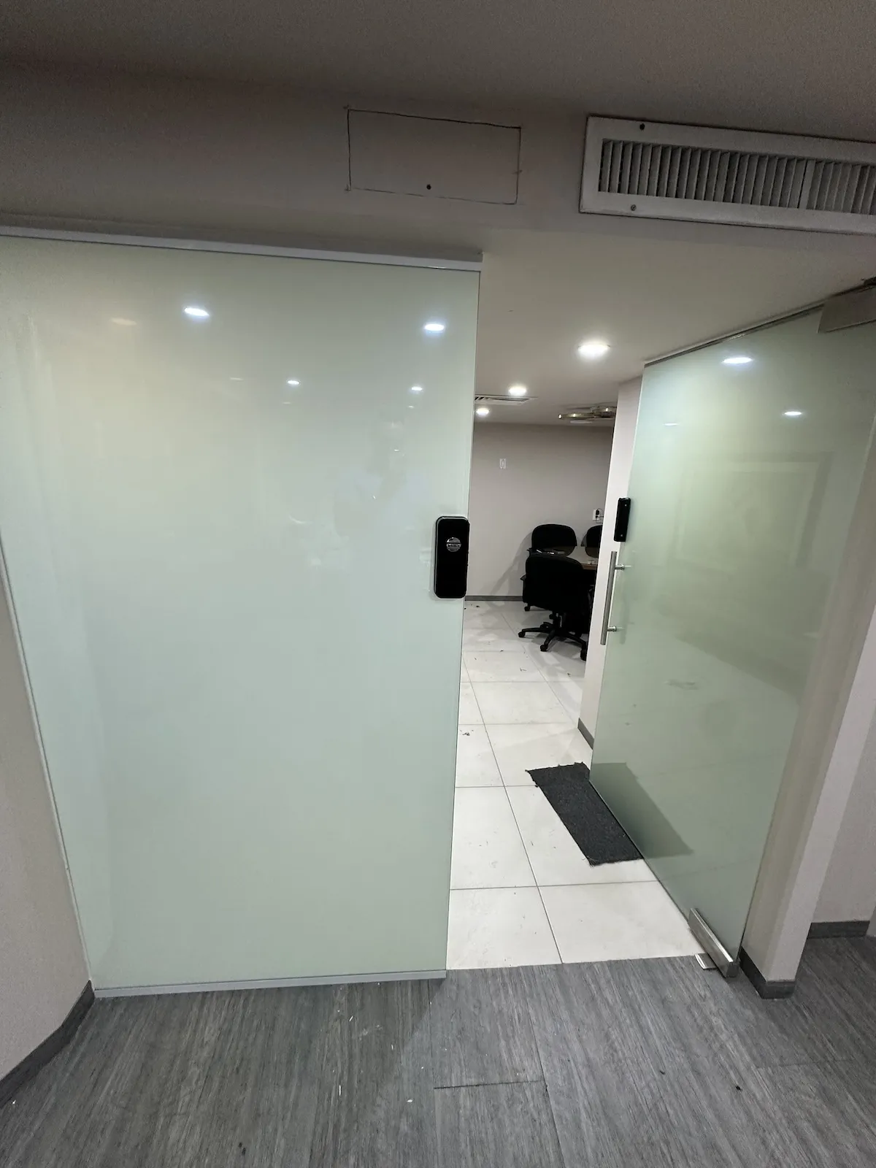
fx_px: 472
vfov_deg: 102.1
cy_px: 584
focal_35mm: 14
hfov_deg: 85.7
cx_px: 438
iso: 200
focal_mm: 2.22
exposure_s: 1/60
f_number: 2.2
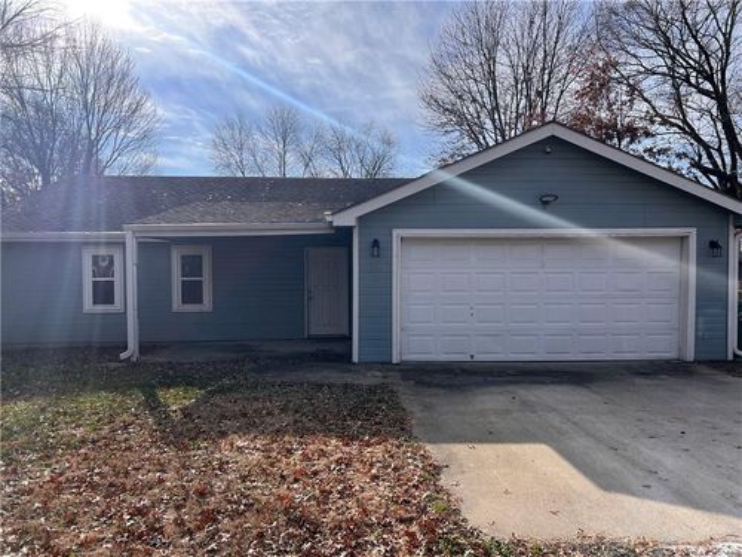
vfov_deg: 53.1
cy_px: 278
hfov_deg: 67.3
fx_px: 557
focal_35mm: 26
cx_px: 371
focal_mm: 5.7
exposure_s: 1/3968
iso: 50
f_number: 1.5
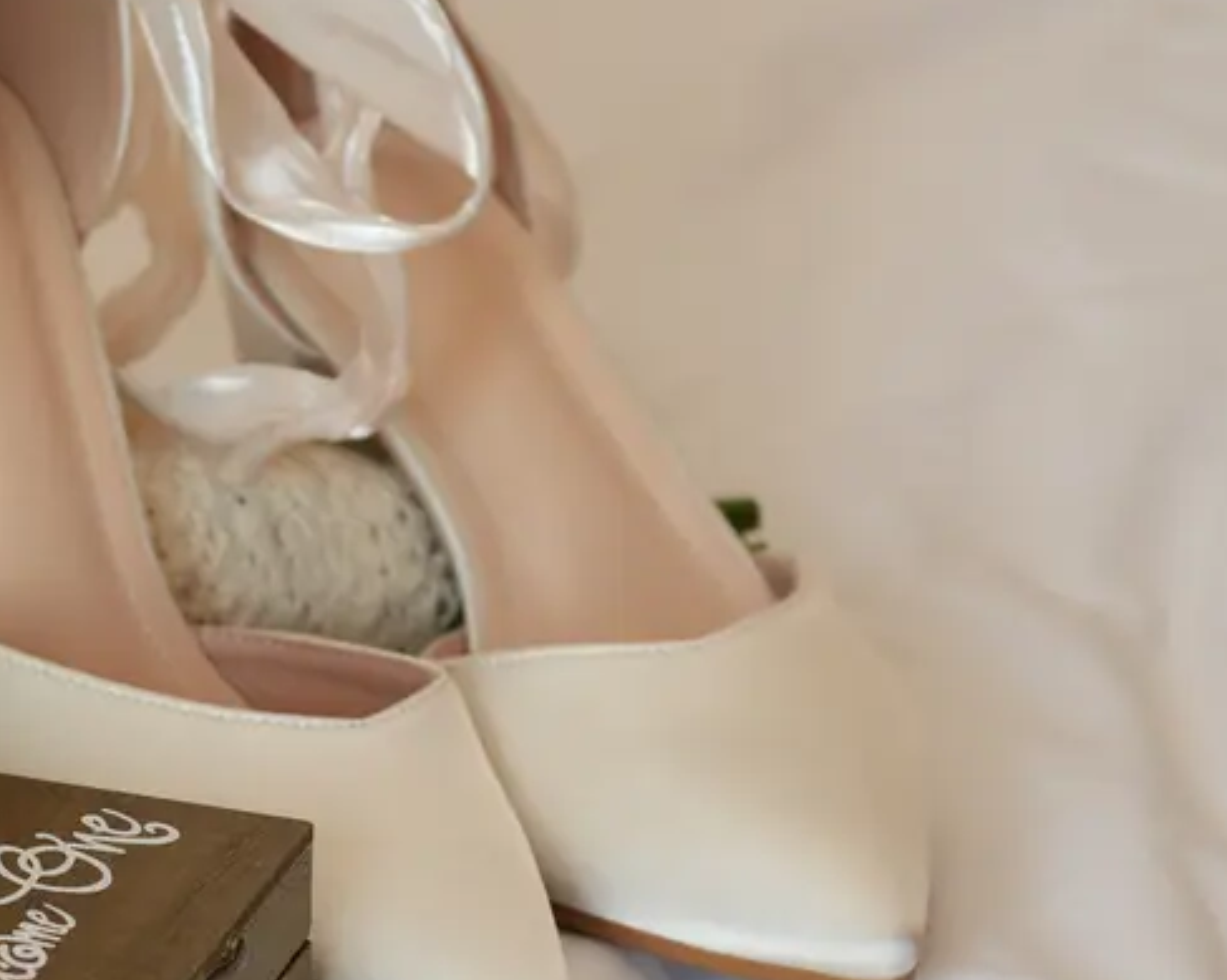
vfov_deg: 6.4
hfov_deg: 7.9
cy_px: 547
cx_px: -267
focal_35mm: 243
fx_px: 8819
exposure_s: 1/160
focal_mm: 70
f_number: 4
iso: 160
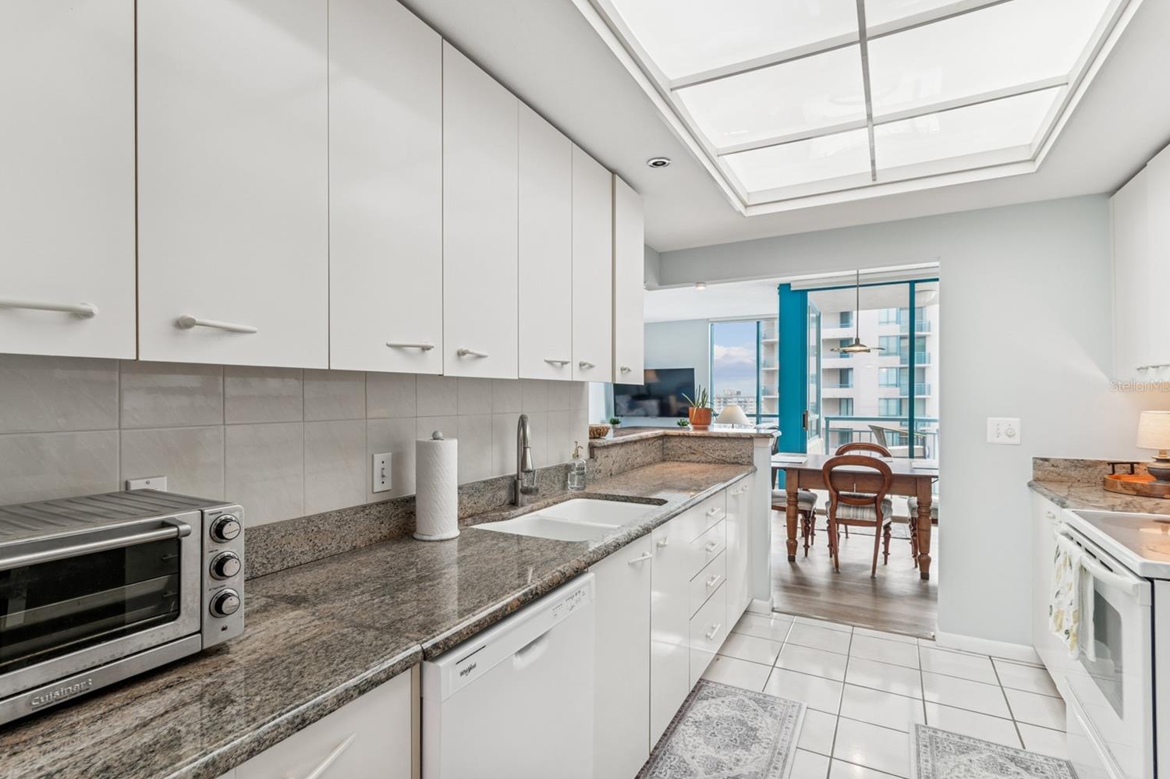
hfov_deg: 96.7
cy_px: 385
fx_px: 520
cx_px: 555
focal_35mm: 16
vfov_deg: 73.7
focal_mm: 10
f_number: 7.1
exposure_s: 1/5
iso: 100
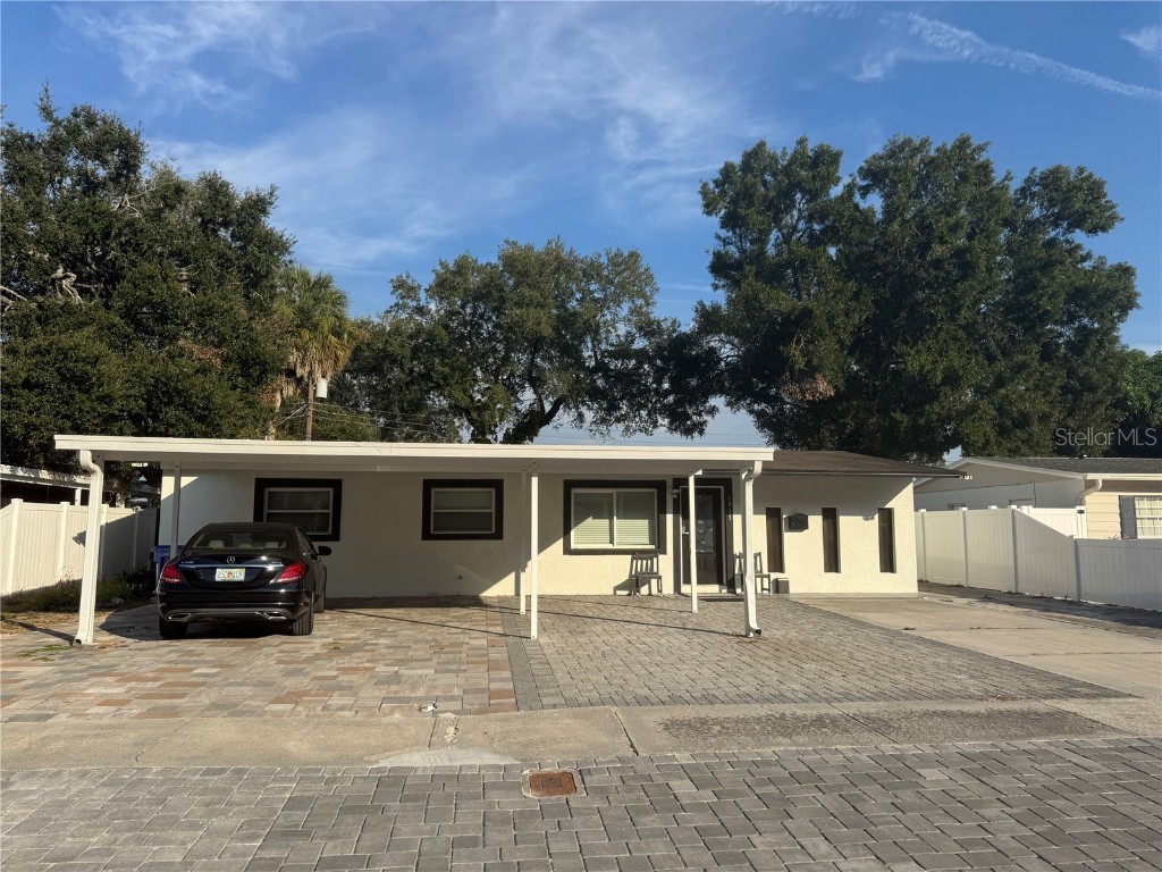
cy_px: 436
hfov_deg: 71.6
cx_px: 581
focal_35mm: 24
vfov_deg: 56.8
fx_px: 806
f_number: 1.78
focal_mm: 6.76
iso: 80
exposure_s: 1/4950
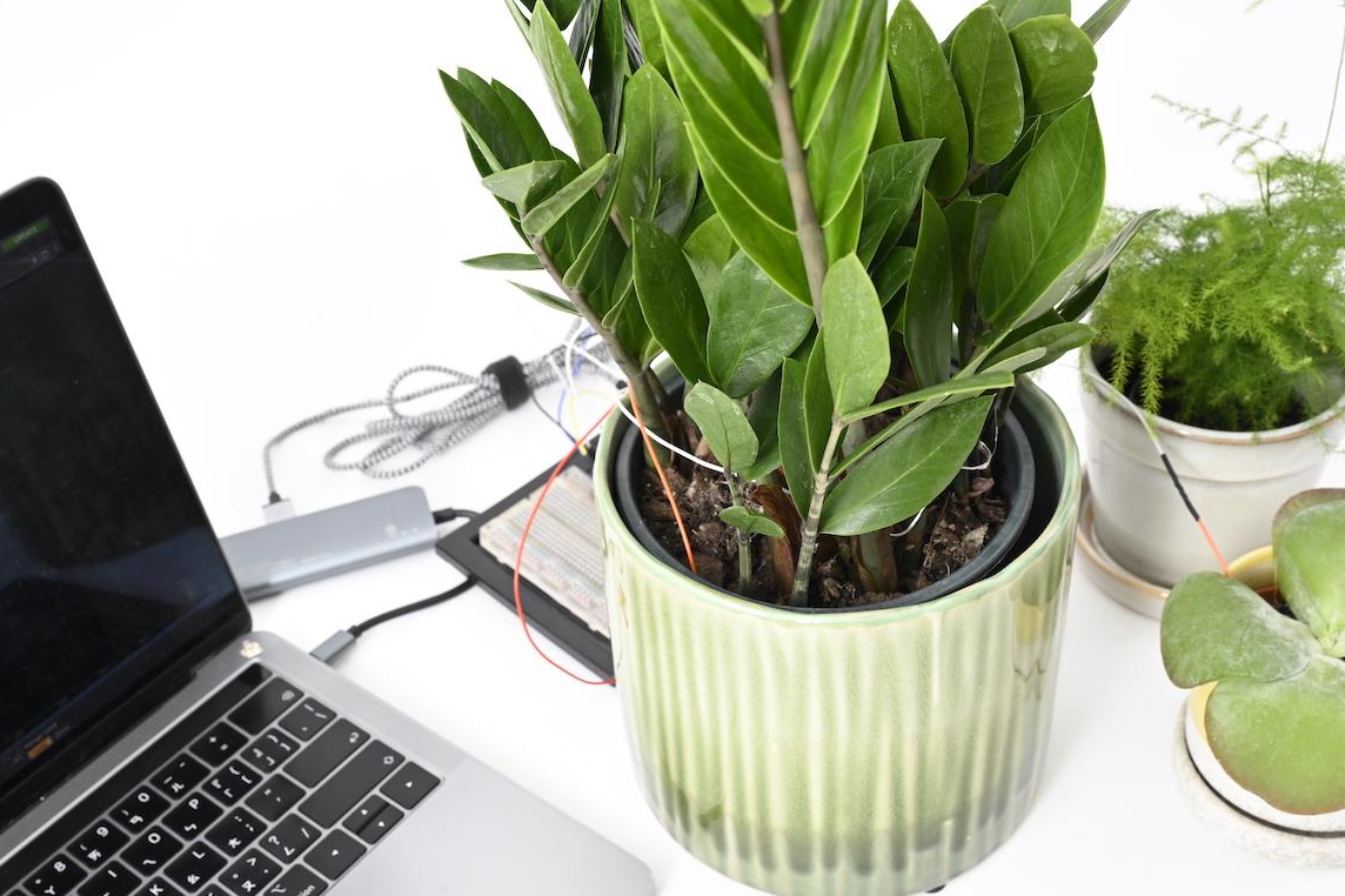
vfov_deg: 28.6
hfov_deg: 41.9
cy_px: 473
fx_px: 1755
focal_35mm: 47
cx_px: 682
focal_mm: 42
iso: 1600
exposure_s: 1/80
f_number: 10
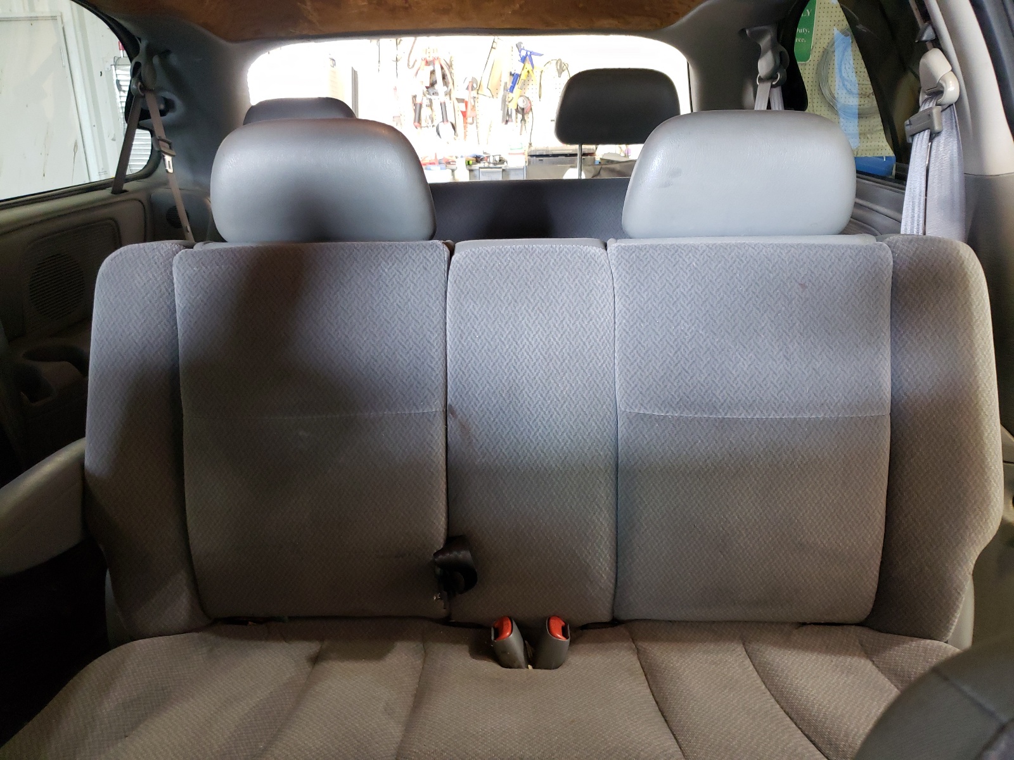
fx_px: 762
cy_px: 380
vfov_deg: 53.1
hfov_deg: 67.3
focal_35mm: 26
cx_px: 507
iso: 270
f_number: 1.5
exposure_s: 1/30
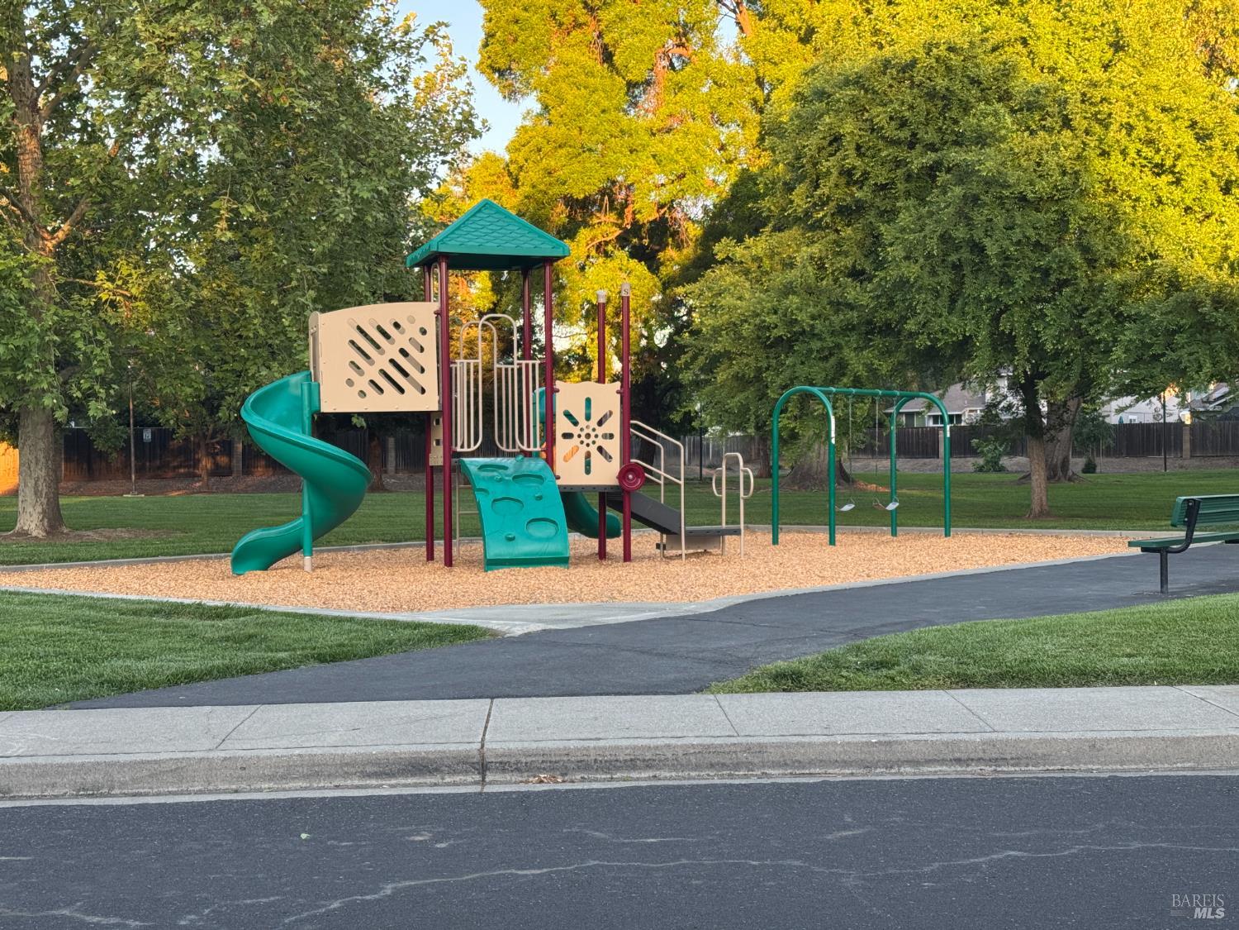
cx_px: 620
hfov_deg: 39.7
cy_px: 465
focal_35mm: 48
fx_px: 1718
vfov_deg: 30.3
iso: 64
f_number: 1.78
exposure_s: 1/170
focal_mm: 6.76
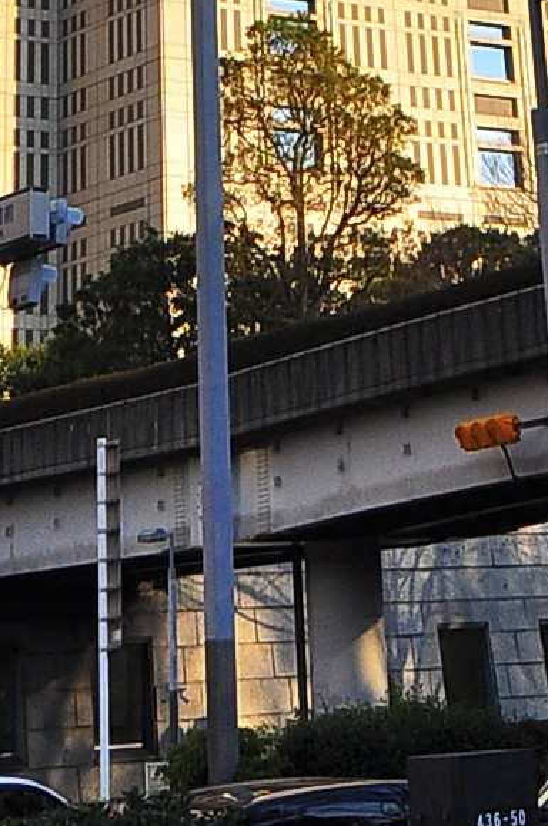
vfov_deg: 16.6
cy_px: -722
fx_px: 2291
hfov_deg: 13.6
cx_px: 427
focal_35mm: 100
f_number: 6.3
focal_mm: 12
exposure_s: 1/400
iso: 250
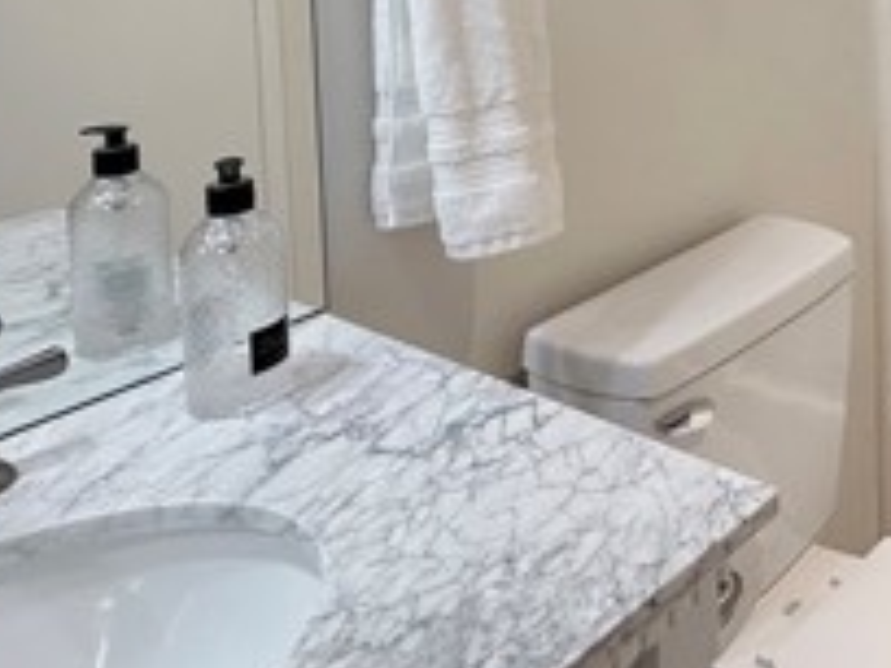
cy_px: -118
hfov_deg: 36.3
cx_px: 983
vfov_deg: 28.8
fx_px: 1133
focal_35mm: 44
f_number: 2.2
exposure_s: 1/120
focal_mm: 2.22
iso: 160
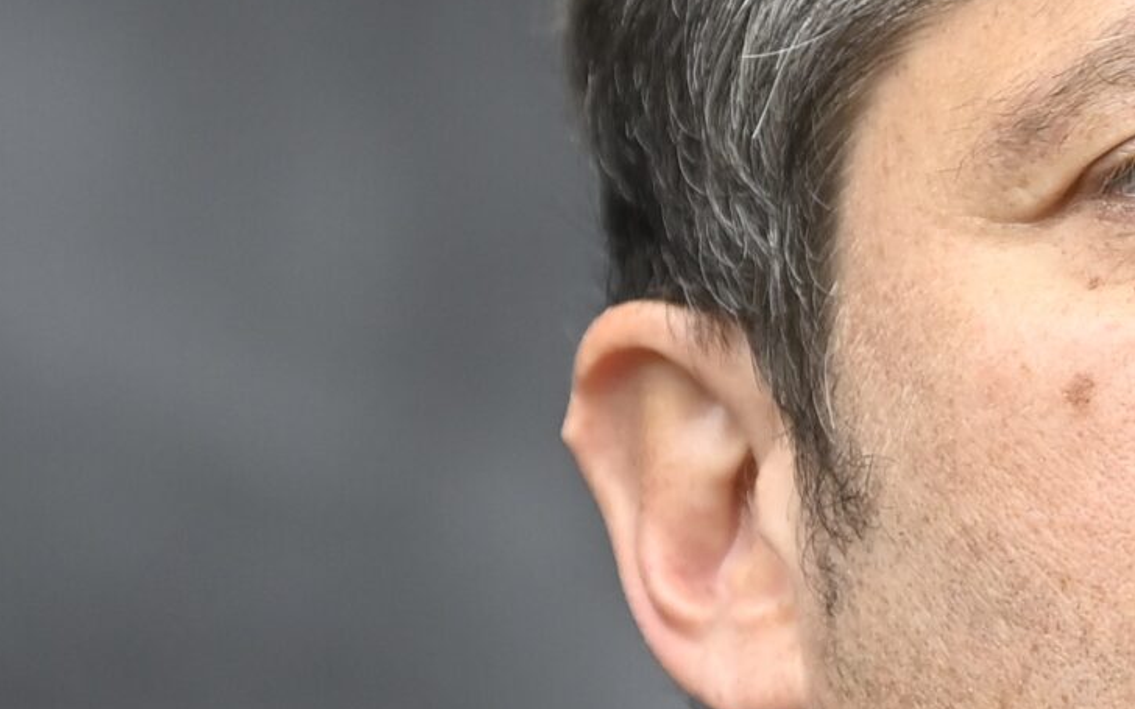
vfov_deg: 3.1
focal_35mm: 430
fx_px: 13301
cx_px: 1361
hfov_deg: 4.9
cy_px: 312
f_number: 3.5
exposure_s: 1/2500
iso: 1250
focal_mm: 120
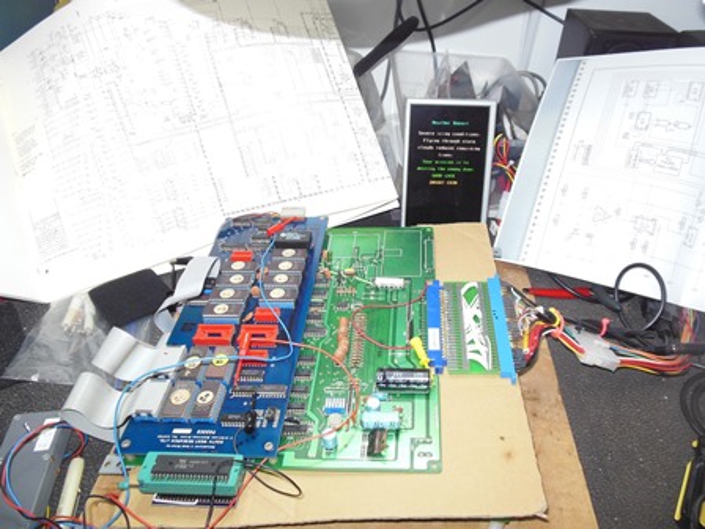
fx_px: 509
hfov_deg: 69.4
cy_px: 264
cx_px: 352
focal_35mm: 25
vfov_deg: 54.9
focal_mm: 4.5
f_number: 3.2
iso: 125
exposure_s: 1/50
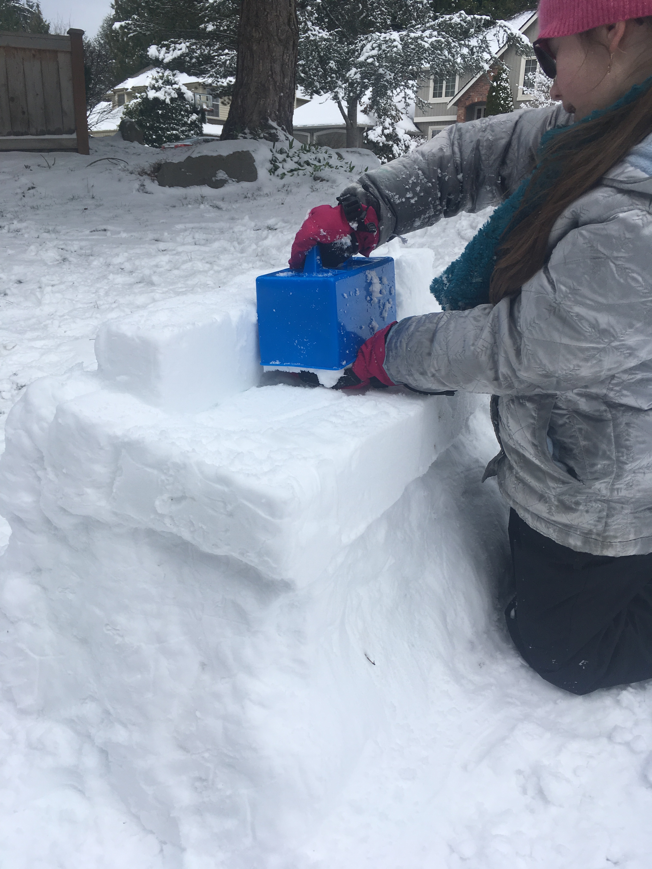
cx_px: 326
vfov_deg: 61.7
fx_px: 728
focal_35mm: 29
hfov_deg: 48.2
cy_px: 434
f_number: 2.2
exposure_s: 1/836
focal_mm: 4.15
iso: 25
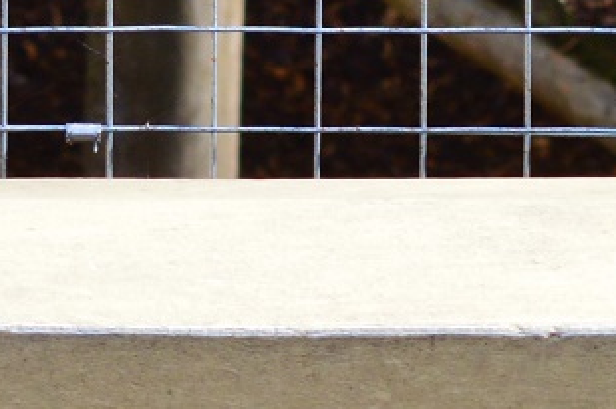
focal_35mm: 550
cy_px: -518
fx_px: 9401
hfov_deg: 3.8
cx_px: 352
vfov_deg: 2.5
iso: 400
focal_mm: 70
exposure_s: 1/160
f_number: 9
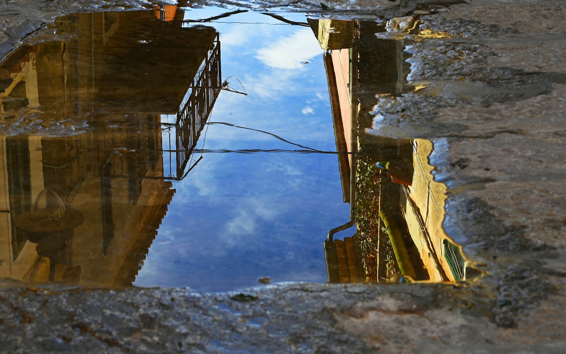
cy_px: 135
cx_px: 213
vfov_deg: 14.5
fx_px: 1388
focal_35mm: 90
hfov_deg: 23.0
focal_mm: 68
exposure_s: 1/25
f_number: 16
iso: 100
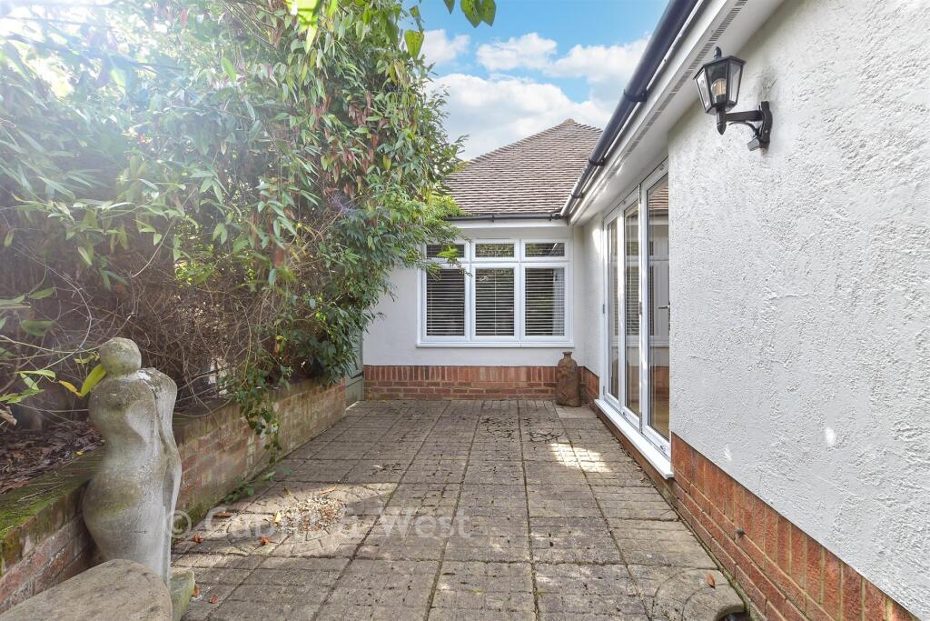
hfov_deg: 100.4
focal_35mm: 15
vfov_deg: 77.3
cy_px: 310
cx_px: 465
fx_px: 388
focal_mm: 10
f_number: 8
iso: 160
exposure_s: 1/40
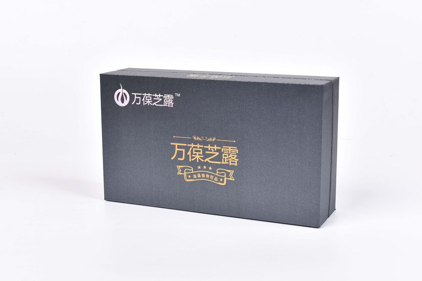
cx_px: 208
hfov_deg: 32.9
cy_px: 139
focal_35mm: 61
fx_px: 715
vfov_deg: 22.3
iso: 160
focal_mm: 60
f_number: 13
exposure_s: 1/125
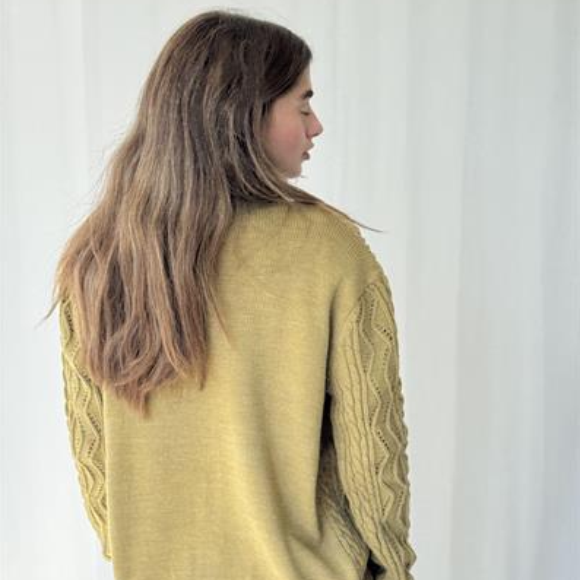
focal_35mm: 57
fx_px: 1081
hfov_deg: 30.0
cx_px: 289
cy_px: 324
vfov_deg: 30.0
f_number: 1.78
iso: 64
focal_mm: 6.76
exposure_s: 1/340
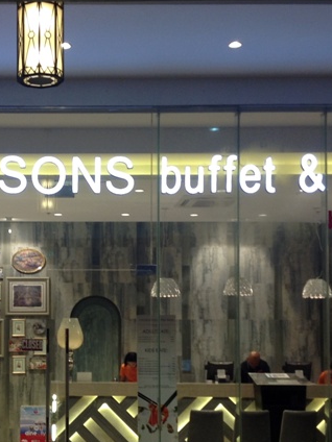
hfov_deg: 20.7
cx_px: 52
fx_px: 895
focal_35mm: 70
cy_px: 285
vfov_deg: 27.6
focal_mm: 4.28
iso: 64
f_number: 2.4
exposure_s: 1/20
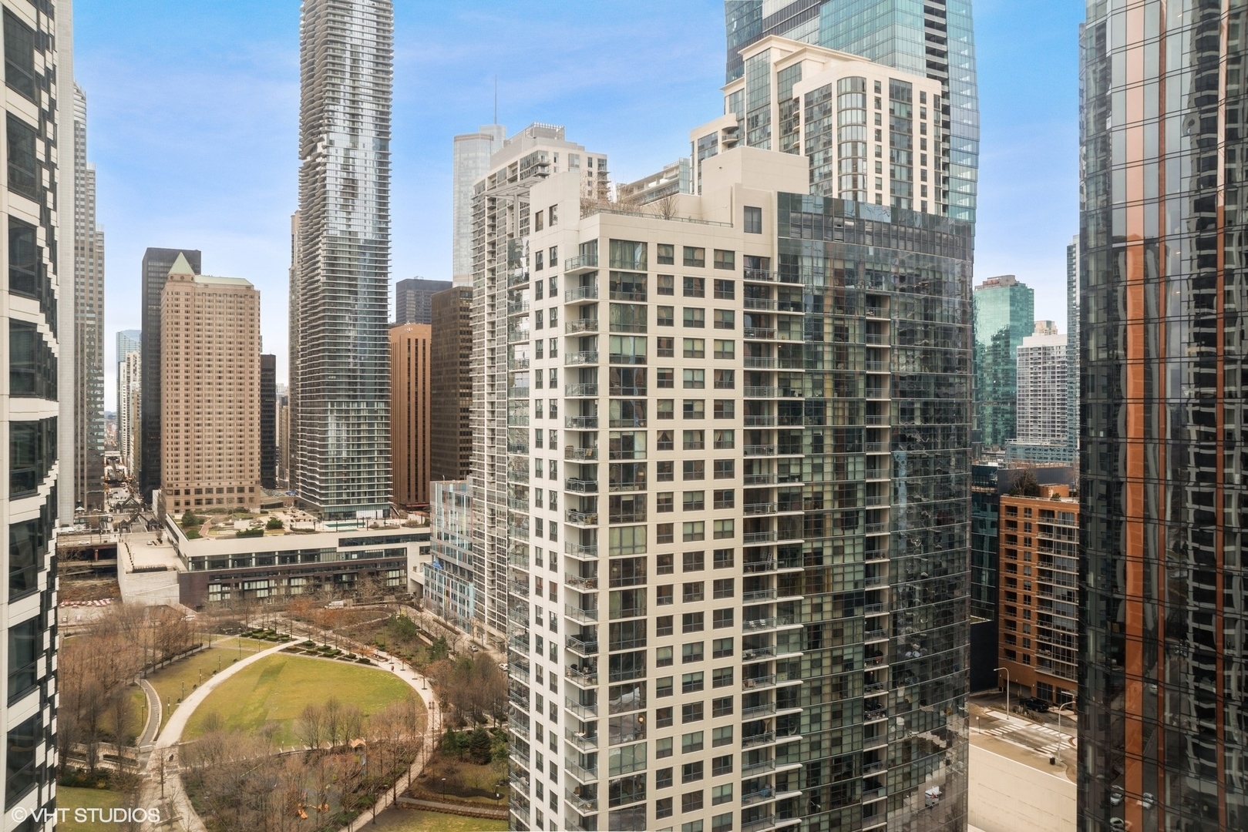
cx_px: 624
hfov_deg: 65.5
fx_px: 971
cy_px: 416
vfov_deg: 46.4
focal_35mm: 28
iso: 100
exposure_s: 1/20
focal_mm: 28
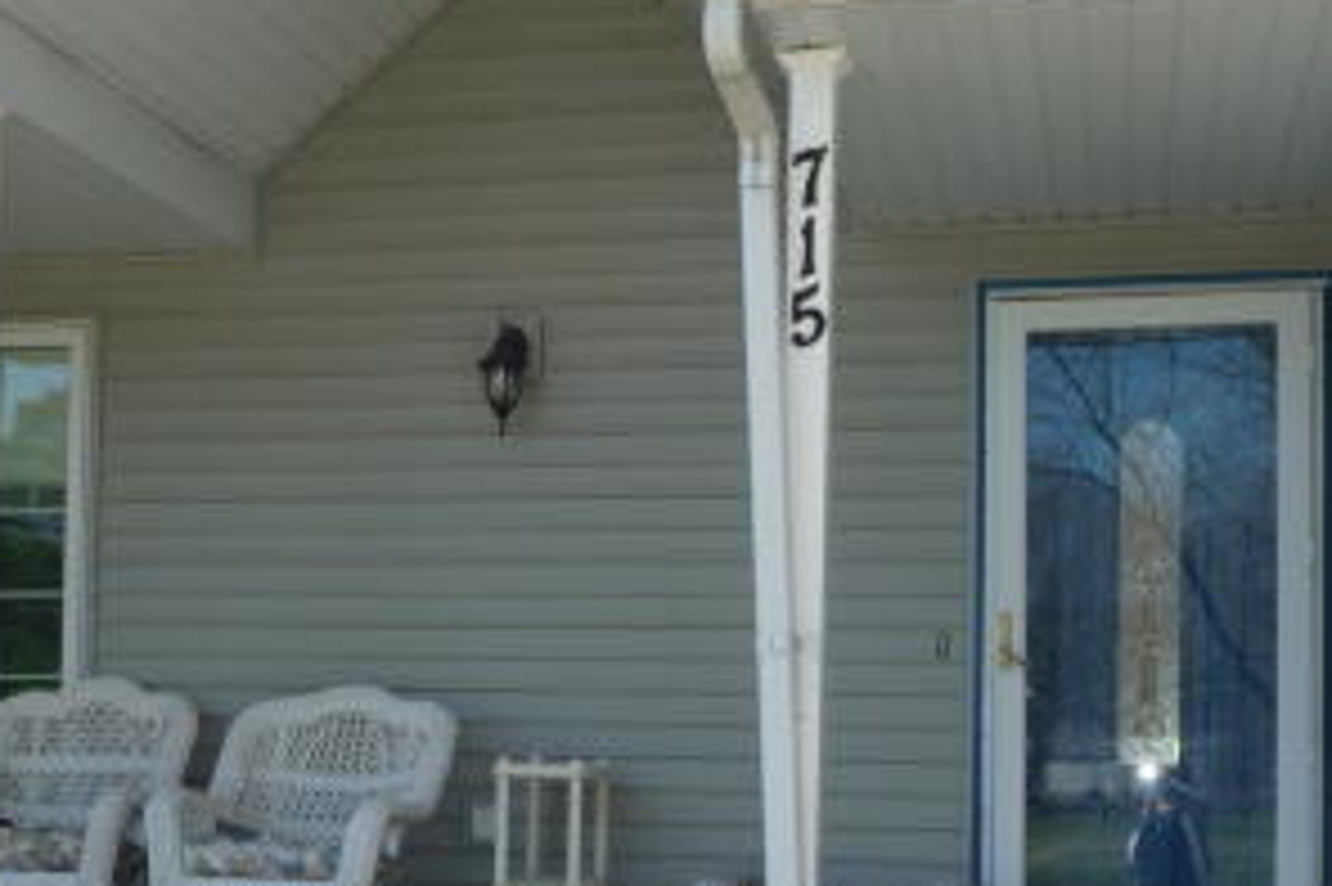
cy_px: 702
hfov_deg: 31.8
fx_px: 2330
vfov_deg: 21.3
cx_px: 522
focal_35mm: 63
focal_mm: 4.7
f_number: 3.3
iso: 100
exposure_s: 1/400
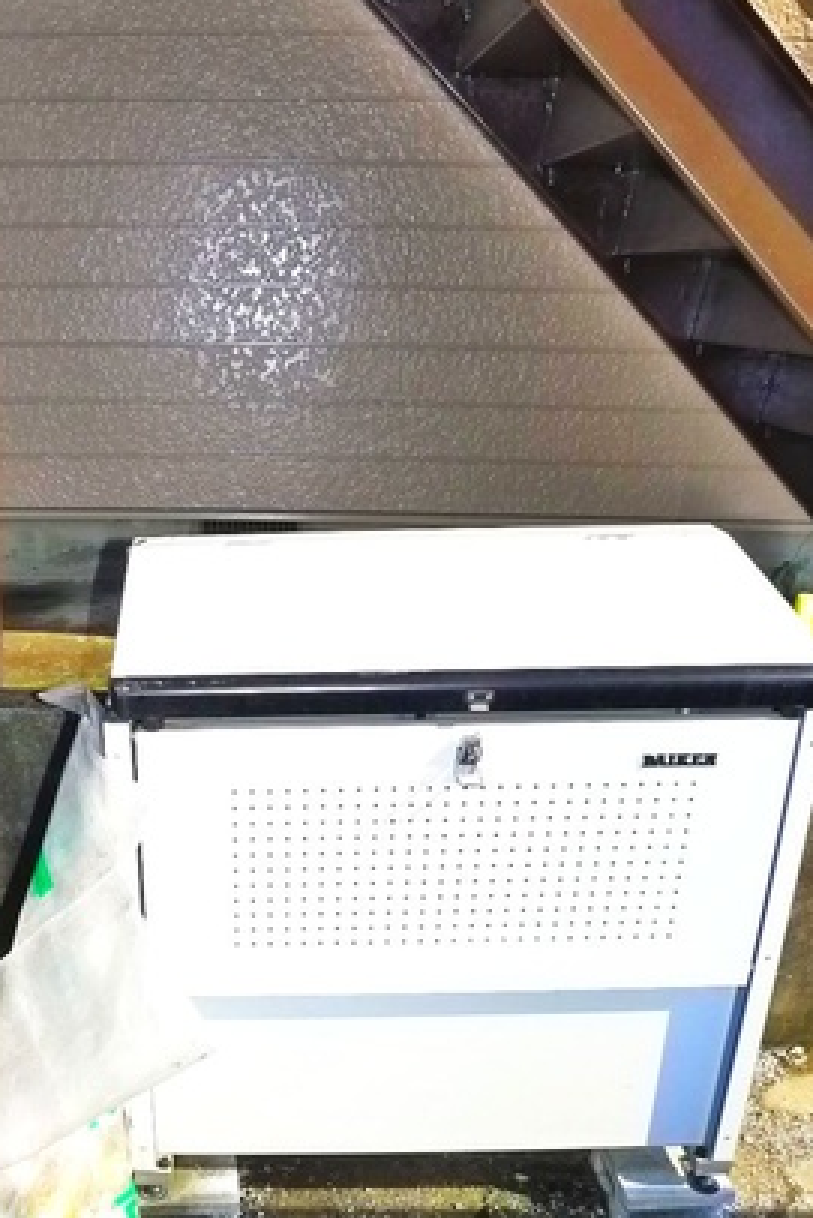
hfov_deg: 30.4
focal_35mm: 43
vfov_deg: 44.7
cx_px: 154
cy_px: 822
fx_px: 1455
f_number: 4
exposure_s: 1/400
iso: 400
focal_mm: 5.1
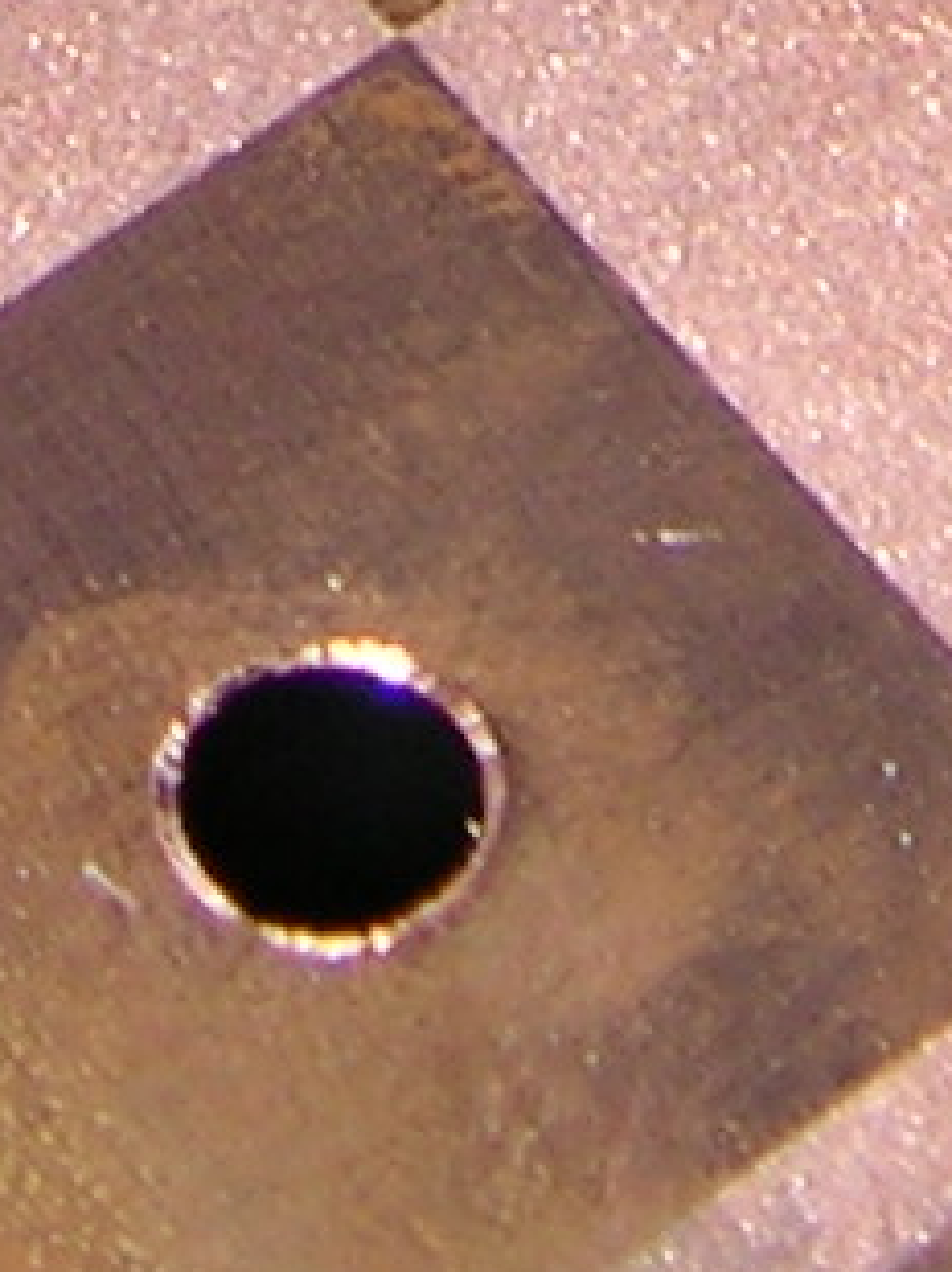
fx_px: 13550
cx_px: 554
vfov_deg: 4.9
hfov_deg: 4.0
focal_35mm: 369
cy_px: -3430
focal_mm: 8.9
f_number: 2.8
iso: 50
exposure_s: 1/60.1
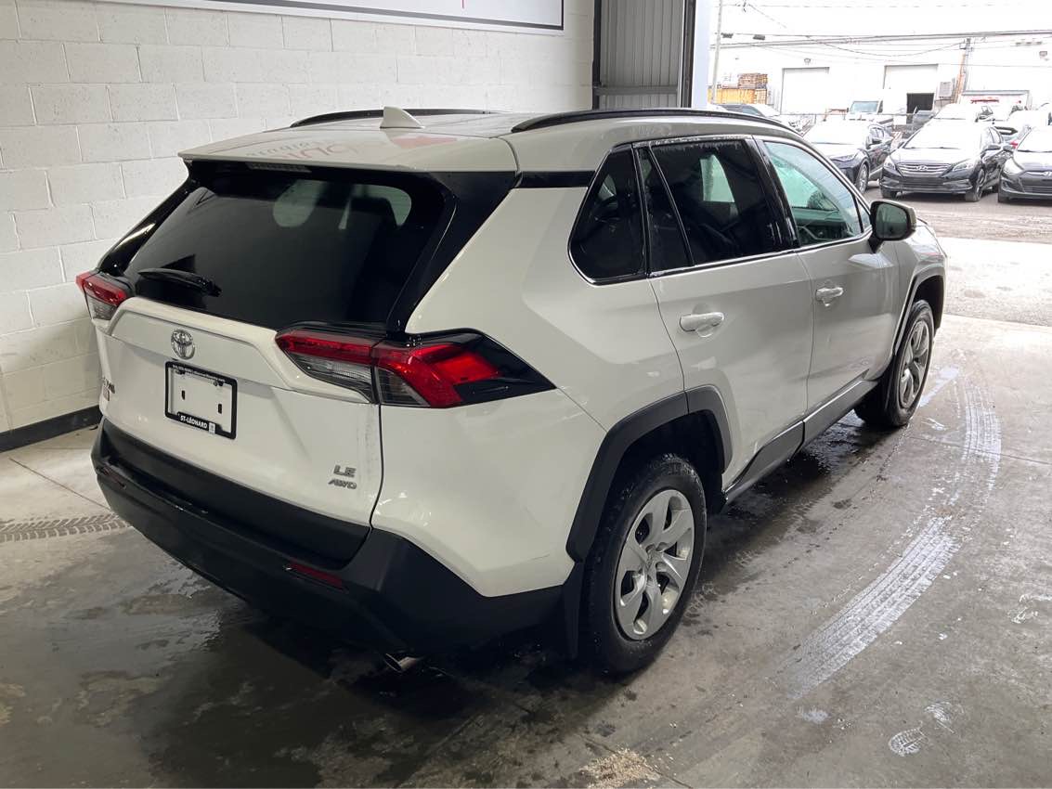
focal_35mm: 29
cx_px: 526
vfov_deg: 48.2
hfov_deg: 61.7
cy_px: 394
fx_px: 881
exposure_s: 1/120
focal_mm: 3
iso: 25
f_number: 1.8
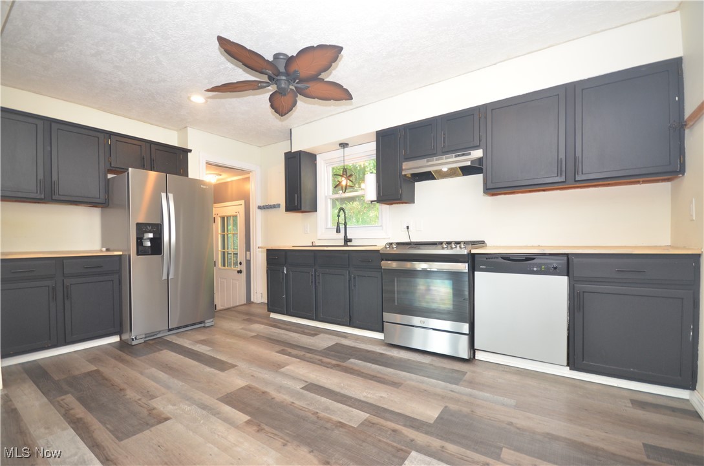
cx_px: 352
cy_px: 233
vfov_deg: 77.1
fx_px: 293
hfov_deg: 100.5
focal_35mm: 15
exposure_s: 1/60
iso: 720
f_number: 4
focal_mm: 10
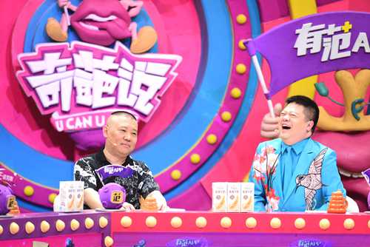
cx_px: 185
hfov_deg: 10.3
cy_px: 124
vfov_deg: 6.9
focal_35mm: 200
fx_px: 2057
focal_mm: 200
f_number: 4
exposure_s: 1/250
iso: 1000
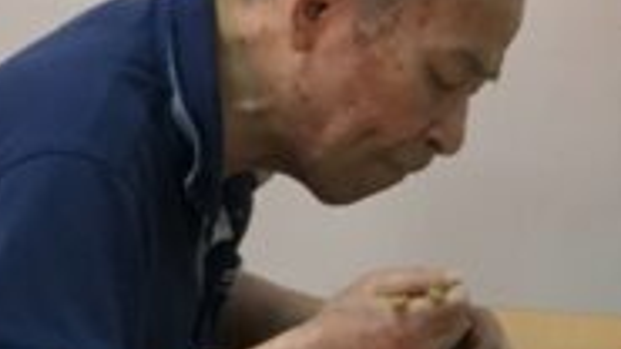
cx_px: 644
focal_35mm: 175
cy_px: 554
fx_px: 2881
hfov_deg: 12.1
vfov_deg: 6.8
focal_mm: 4.15
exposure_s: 1/30
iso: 100
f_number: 2.2
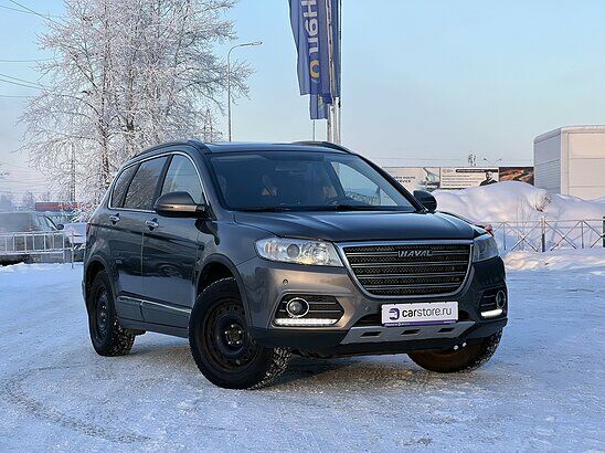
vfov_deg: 19.1
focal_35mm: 77
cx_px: 302
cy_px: 226
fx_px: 1345
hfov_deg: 25.4
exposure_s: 1/139
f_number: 2.8
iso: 20
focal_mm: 9
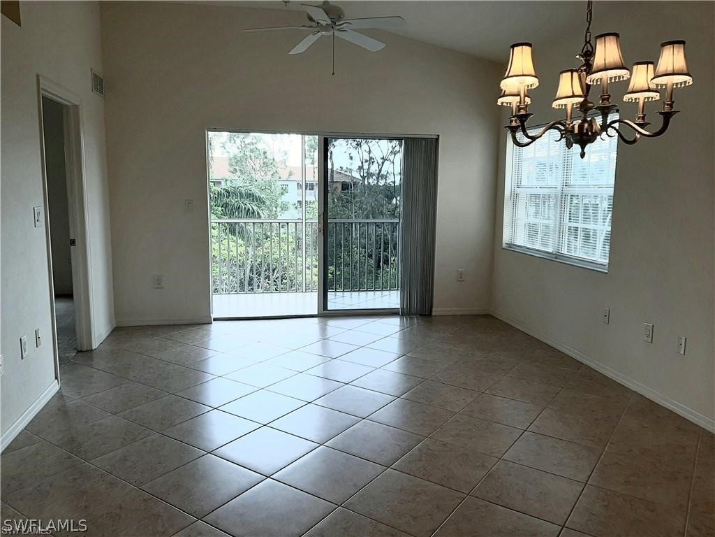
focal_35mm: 26
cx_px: 358
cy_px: 268
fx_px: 537
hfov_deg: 67.3
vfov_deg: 53.1
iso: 40
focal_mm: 3.93
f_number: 1.7
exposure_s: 1/147
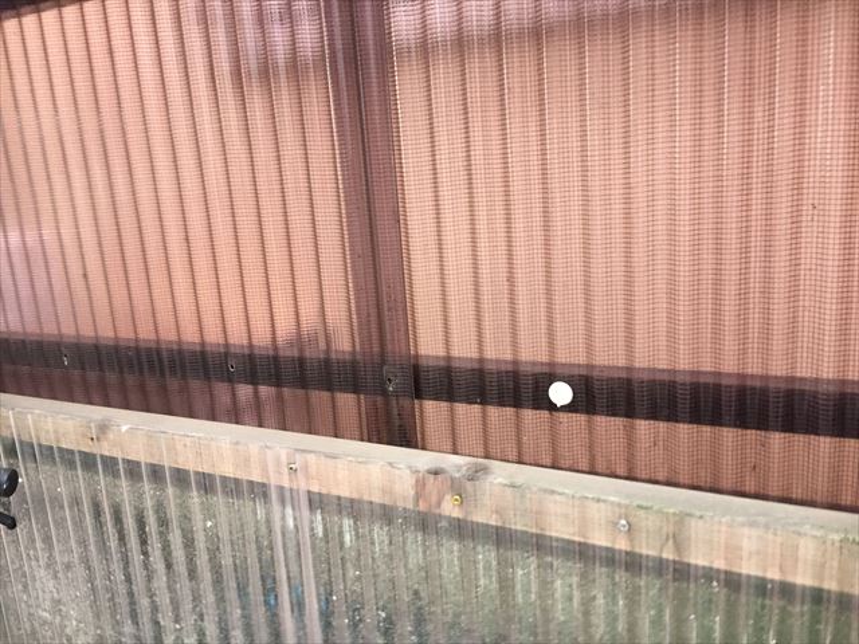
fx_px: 720
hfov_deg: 61.7
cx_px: 430
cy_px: 322
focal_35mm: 29
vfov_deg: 48.2
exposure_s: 1/30
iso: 160
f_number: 2.2
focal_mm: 4.15
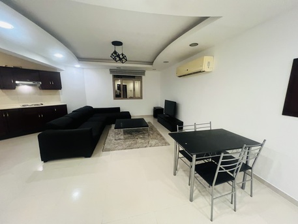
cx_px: 149
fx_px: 112
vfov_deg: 89.9
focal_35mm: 13
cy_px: 112
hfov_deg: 106.2
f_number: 1.8
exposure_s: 1/50
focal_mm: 1.57
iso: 640
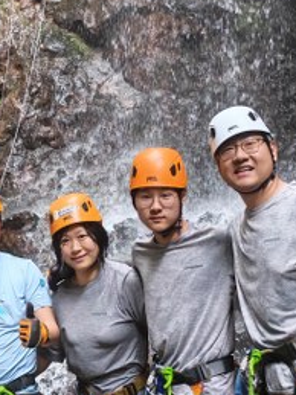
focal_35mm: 89
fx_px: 1016
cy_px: 148
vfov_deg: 22.0
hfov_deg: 16.5
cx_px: 81
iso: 1600
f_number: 1.9
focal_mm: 6.12
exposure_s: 1/200
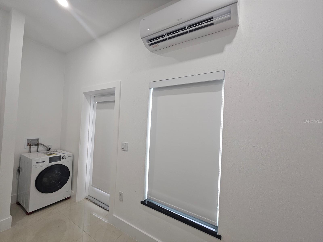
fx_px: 121
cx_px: 162
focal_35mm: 13
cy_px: 121
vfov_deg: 89.9
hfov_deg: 106.2
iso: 125
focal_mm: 2.2
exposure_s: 1/60
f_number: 2.2
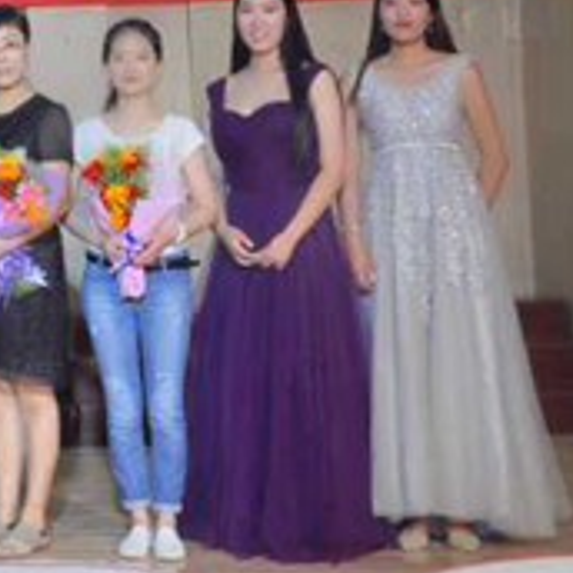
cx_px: -177
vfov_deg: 18.7
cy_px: 145
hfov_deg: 17.6
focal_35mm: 92
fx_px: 1727
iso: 500
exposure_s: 1/80
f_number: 4.5
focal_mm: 25
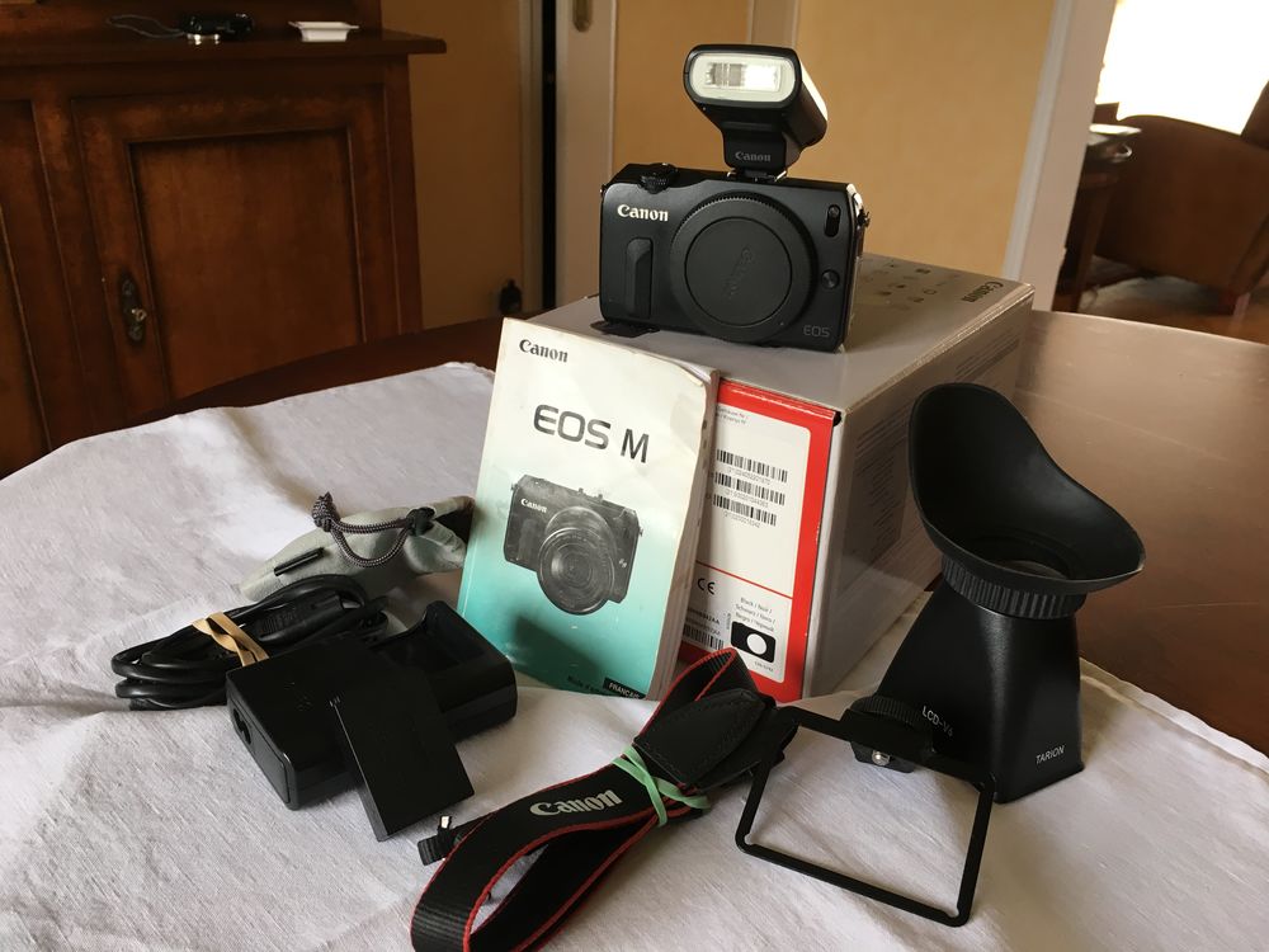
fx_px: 1063
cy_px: 476
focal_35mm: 29
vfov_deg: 48.2
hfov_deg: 61.7
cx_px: 634
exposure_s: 1/33
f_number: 2.2
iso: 32
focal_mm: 4.15
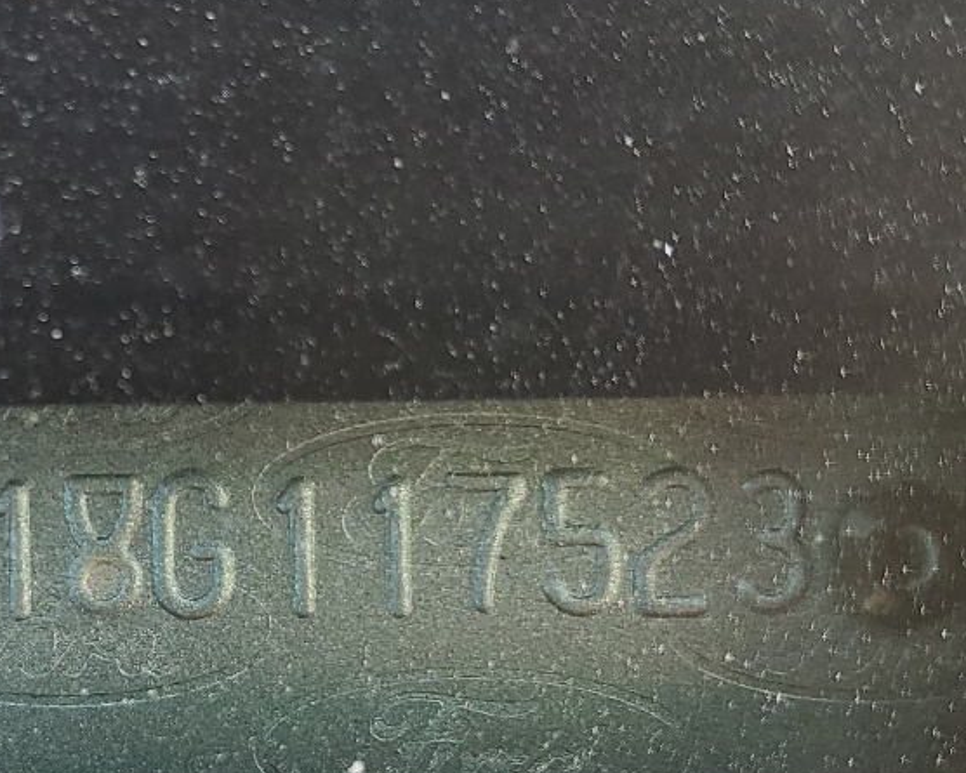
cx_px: 120
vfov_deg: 21.0
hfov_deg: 25.4
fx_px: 2087
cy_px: 448
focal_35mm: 73
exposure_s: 1/147
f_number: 1.5
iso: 50
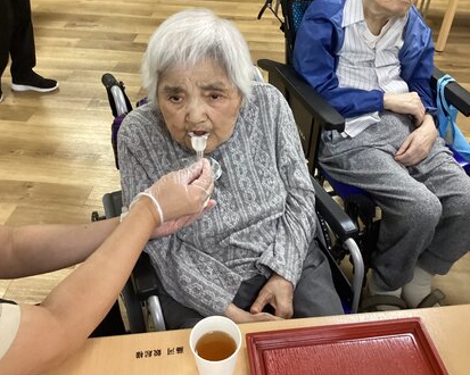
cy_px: 188
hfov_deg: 54.2
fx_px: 459
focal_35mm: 33
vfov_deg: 44.5
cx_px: 241
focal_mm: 3.3
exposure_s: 1/60
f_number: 2.4
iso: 320
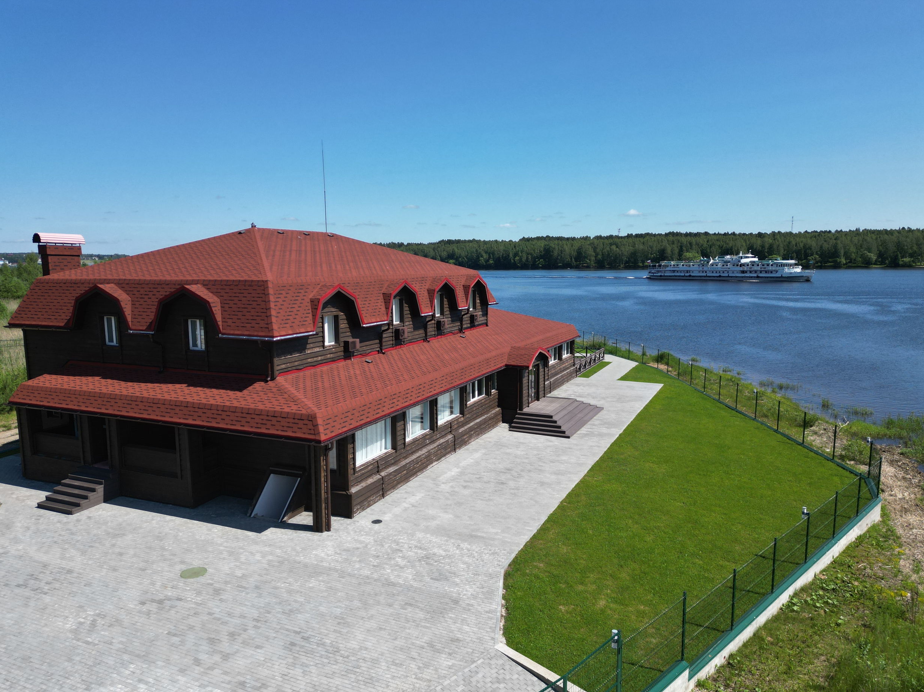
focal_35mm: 25
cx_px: 456
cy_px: 359
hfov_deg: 69.4
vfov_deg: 54.9
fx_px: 667
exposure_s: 1/2500
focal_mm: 6.72
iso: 100
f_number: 1.7
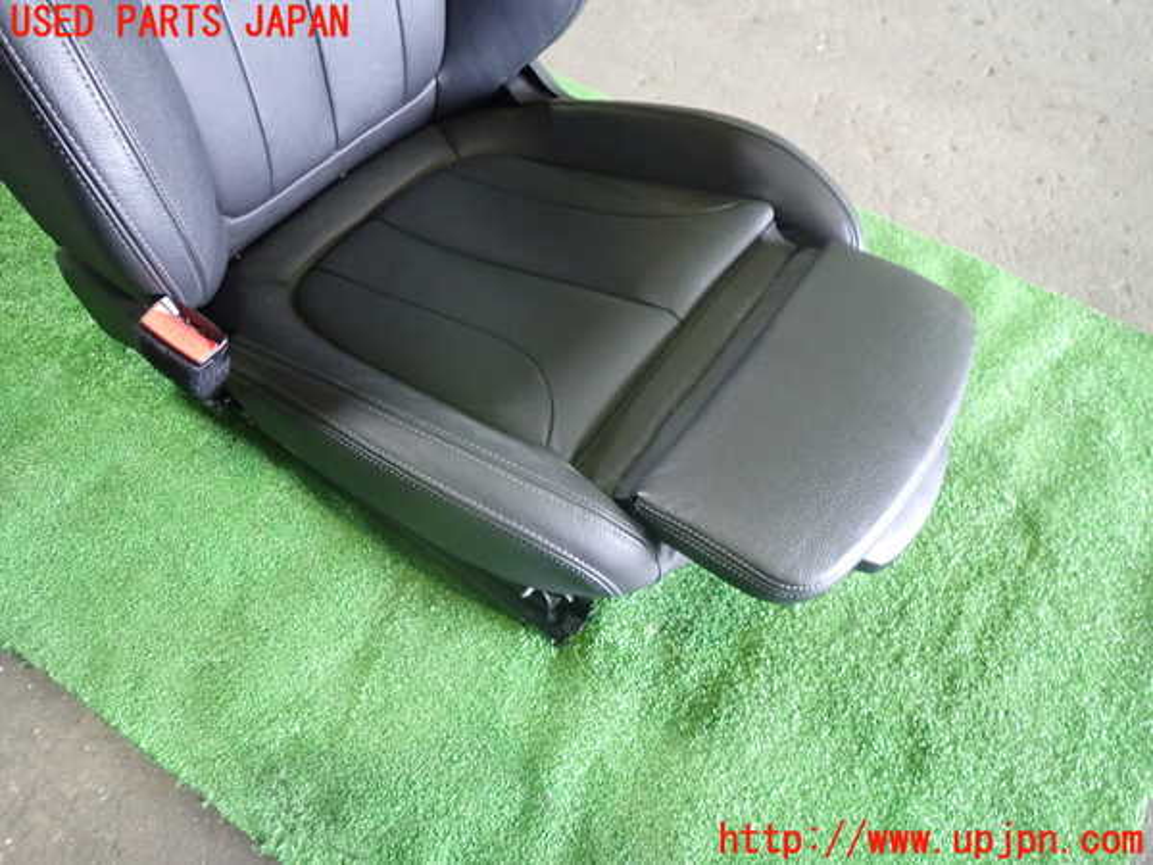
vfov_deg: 54.9
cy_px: 432
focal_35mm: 25
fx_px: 833
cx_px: 576
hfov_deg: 69.4
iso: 500
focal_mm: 4.5
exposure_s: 1/30
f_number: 2
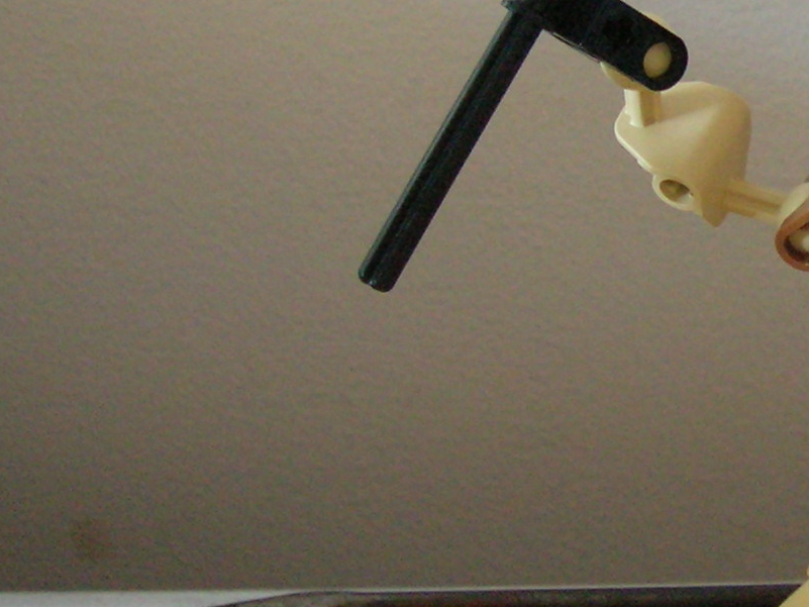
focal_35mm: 97
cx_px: 966
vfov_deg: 15.1
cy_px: 105
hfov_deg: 19.1
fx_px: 2267
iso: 200
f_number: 2.9
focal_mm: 5.7
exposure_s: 1/2.6
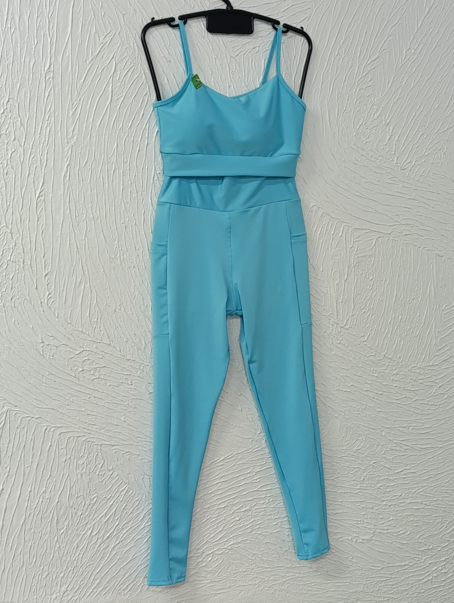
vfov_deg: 73.8
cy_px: 302
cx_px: 227
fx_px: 401
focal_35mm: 23
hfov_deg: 59.0
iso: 1250
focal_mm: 6.14
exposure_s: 1/60
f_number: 1.6
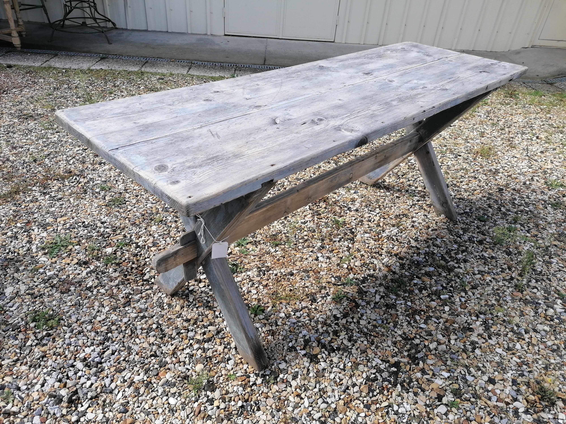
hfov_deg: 65.3
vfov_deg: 51.4
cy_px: 212
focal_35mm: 27
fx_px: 441
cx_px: 283
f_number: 1.8
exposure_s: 1/480
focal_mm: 4.75
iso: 50
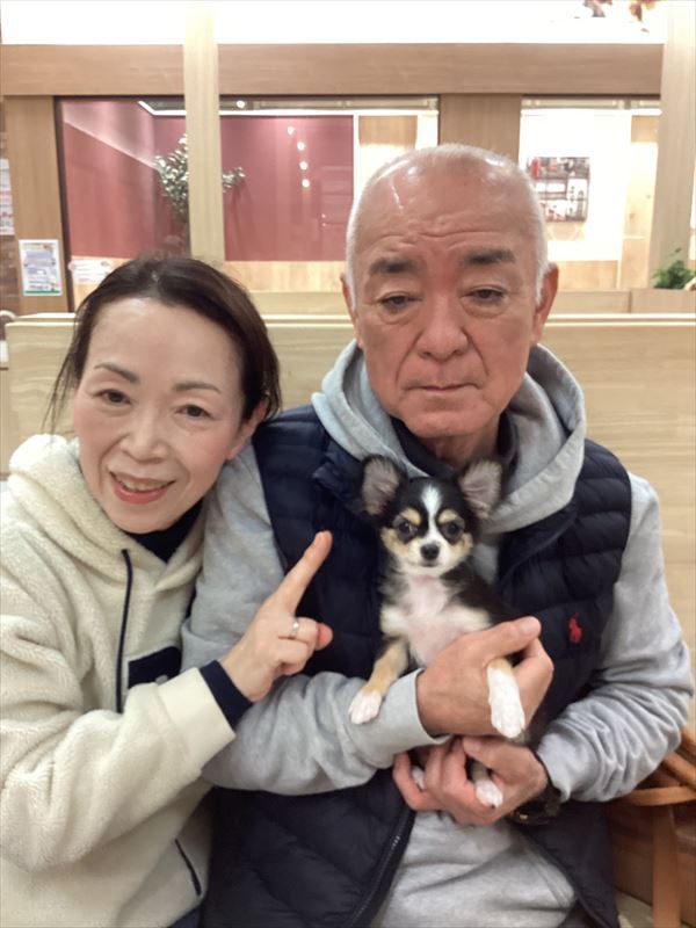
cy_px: 464
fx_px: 831
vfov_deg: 58.4
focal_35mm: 31
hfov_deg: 45.4
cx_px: 348
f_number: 2.4
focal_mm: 3.3
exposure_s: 1/60
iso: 160
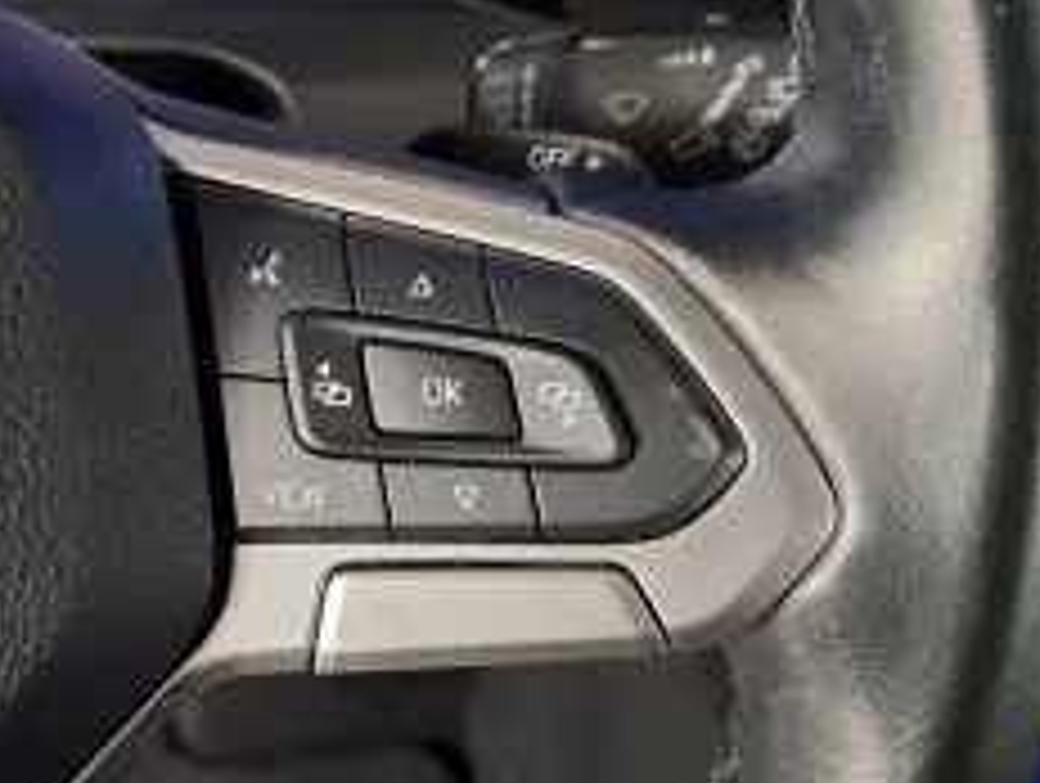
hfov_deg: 43.6
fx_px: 1264
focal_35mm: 42
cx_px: 293
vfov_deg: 34.4
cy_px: 382
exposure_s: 1/20
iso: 800
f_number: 1.8
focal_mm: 4
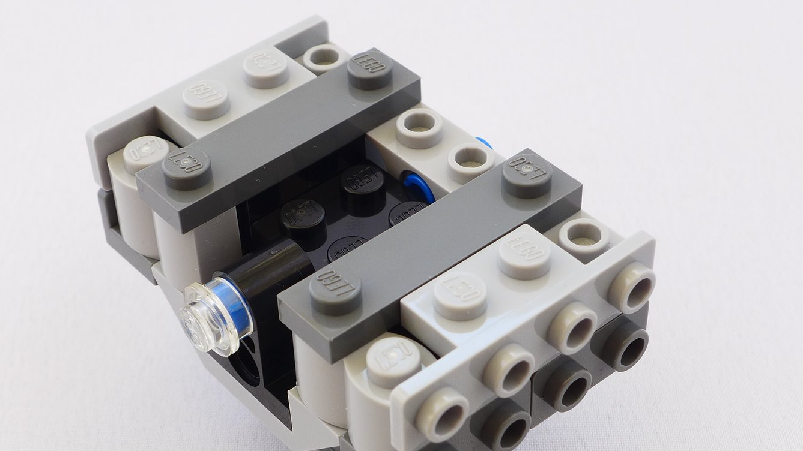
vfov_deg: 16.3
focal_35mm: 74
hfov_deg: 28.6
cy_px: 272
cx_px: 366
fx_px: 1576
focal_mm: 9.8
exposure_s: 1/8
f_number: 4.5
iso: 80
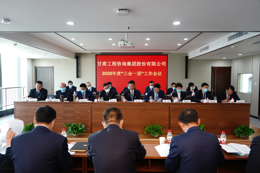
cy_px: 86
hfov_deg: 69.4
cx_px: 130
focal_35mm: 26
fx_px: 188
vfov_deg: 49.6
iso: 64
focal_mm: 26
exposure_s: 1/5
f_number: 4
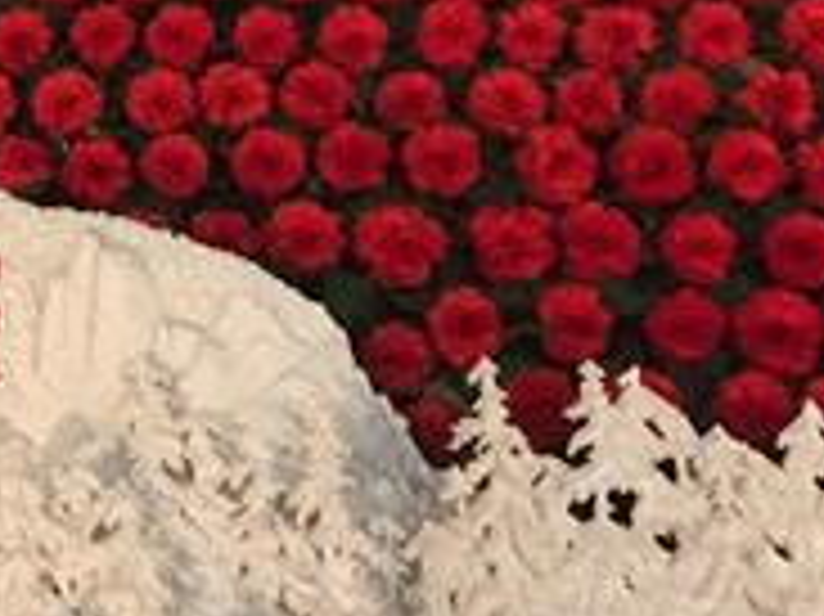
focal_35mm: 103
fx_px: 2450
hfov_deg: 17.3
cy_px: -27
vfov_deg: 14.1
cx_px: -383
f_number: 2.2
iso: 64
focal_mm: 4.15
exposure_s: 1/33
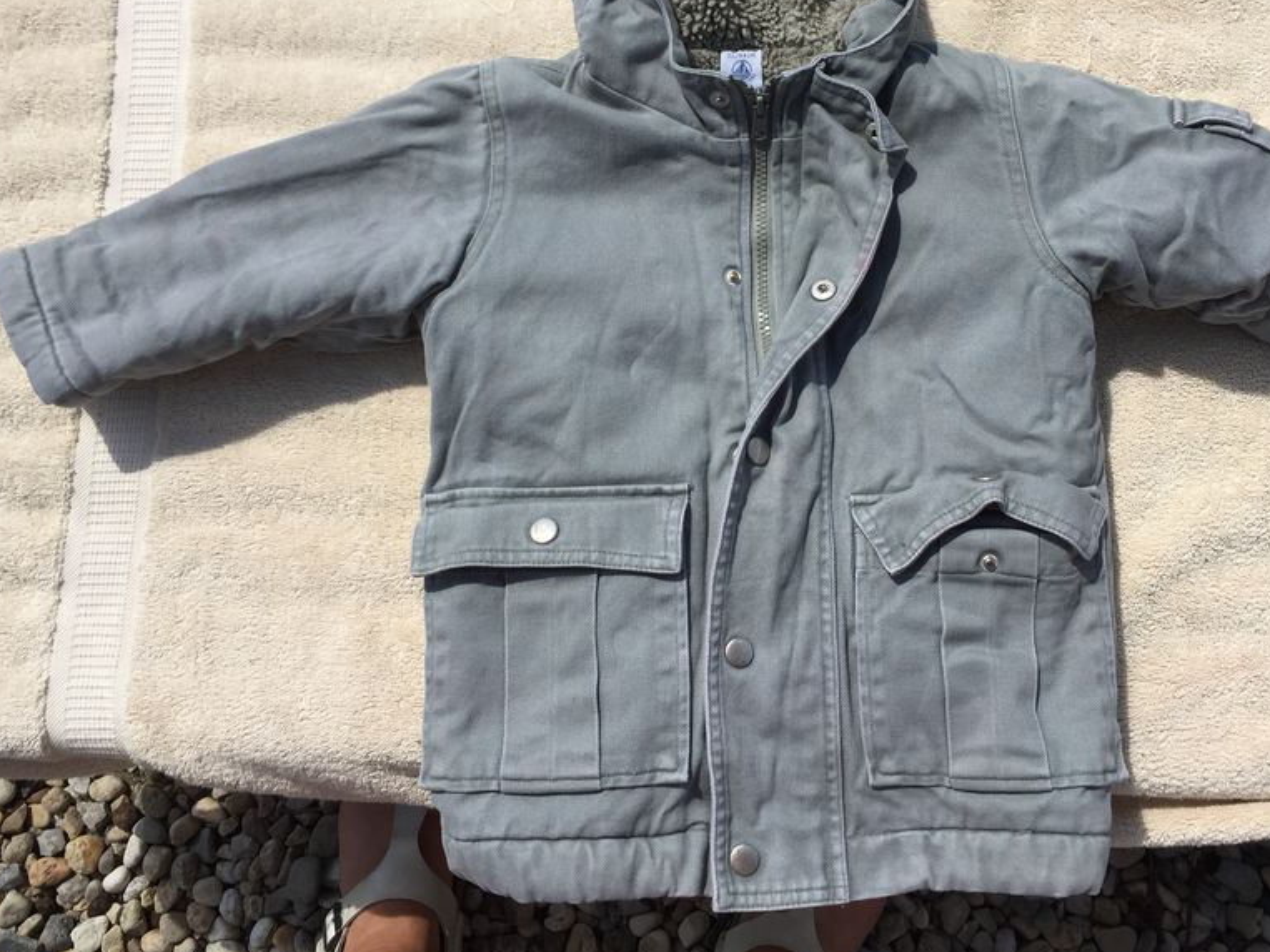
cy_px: 336
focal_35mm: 38
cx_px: 737
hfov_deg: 48.8
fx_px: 1394
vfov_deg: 37.4
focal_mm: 4.15
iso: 32
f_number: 2.2
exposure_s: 1/2475
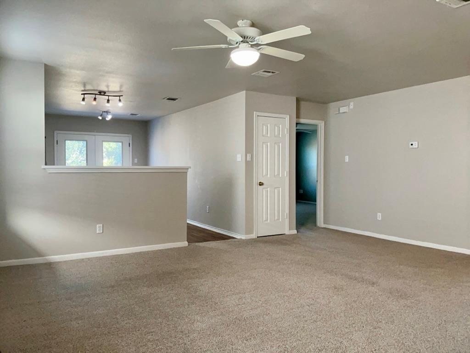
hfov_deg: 65.3
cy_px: 176
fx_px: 367
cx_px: 235
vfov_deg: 51.4
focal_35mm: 27
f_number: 1.8
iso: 125
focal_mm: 3
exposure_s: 1/100
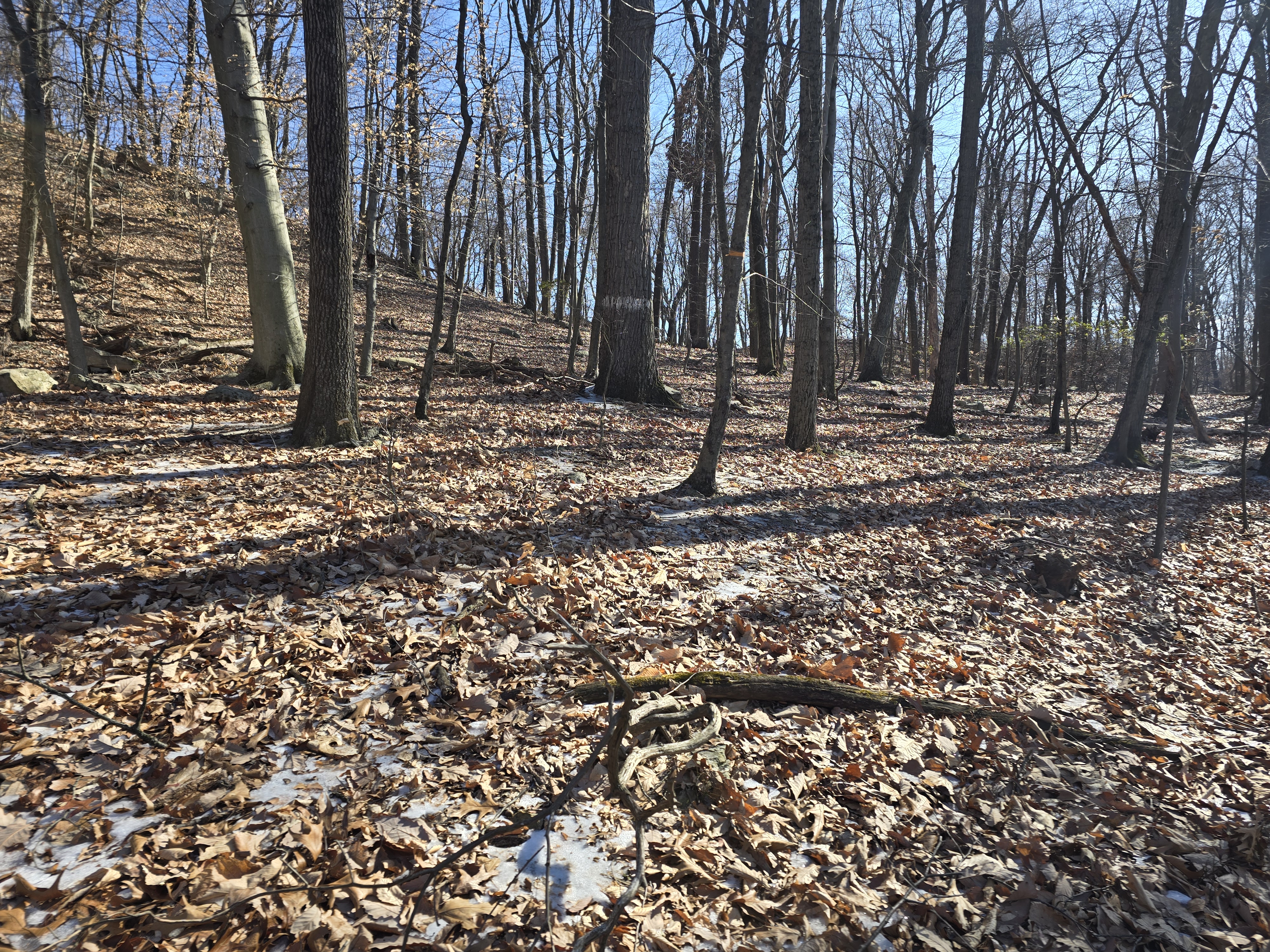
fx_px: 844
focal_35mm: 23
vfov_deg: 58.9
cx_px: 635
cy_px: 476
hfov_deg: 73.9
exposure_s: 1/218
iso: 12
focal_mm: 6.3
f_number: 1.7
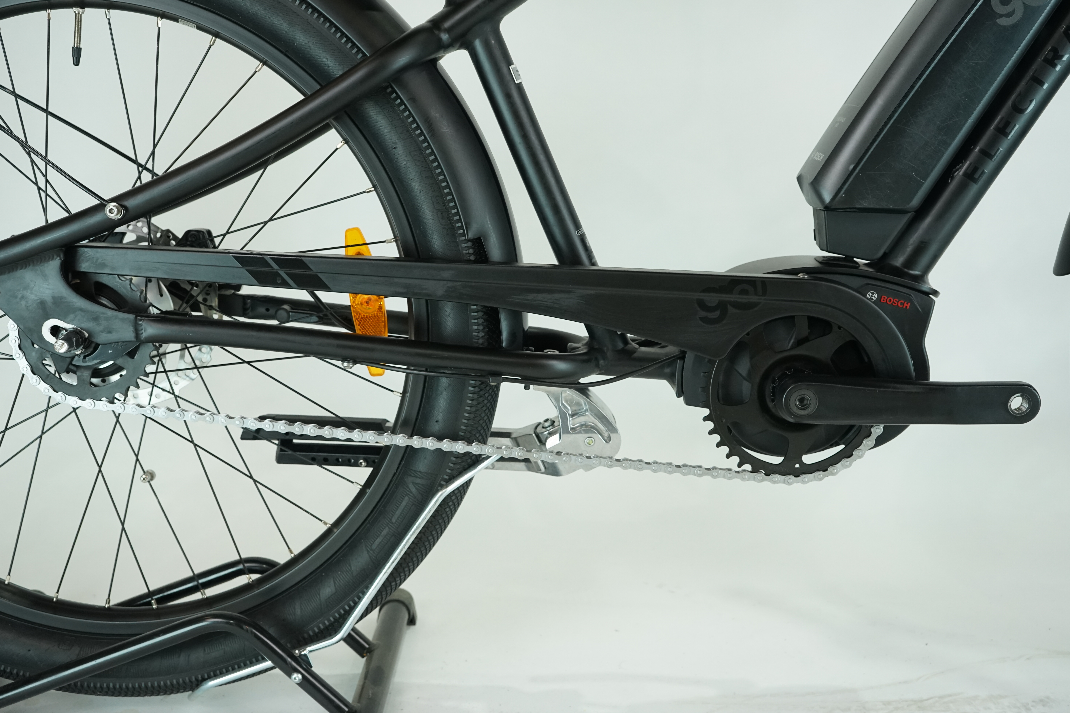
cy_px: 362
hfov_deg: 47.4
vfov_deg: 32.6
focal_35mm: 41
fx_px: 1218
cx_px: 526
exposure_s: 1/200
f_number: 5.6
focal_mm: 40
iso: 1600
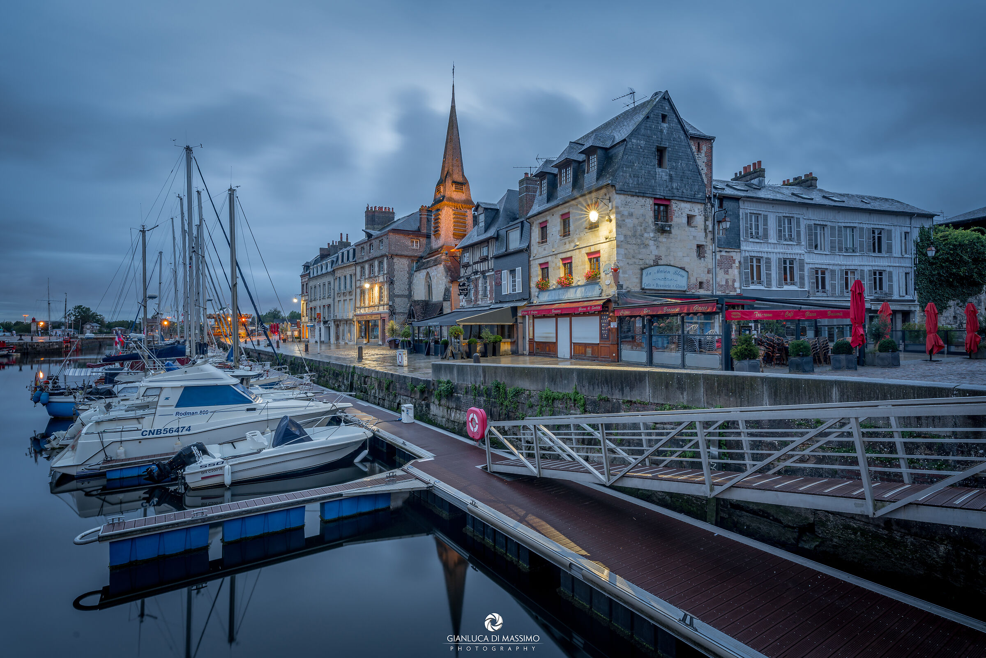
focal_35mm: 18
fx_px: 493
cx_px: 493
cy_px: 329
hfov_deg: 90.0
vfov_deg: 67.4
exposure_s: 1/1.67
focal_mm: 18
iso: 100
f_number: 11
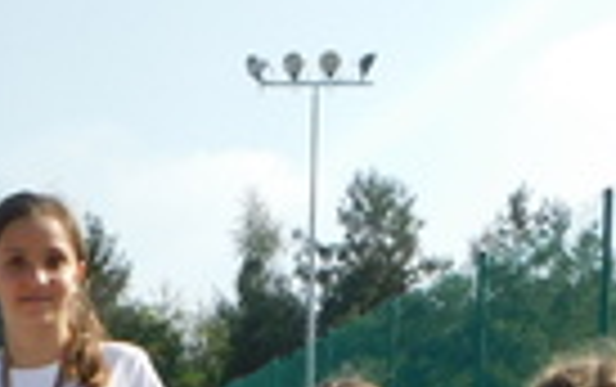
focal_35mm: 104
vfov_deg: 11.7
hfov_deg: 19.0
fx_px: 1748
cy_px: 680
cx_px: -103
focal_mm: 4.9
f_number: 3.2
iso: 125
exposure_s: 1/1250
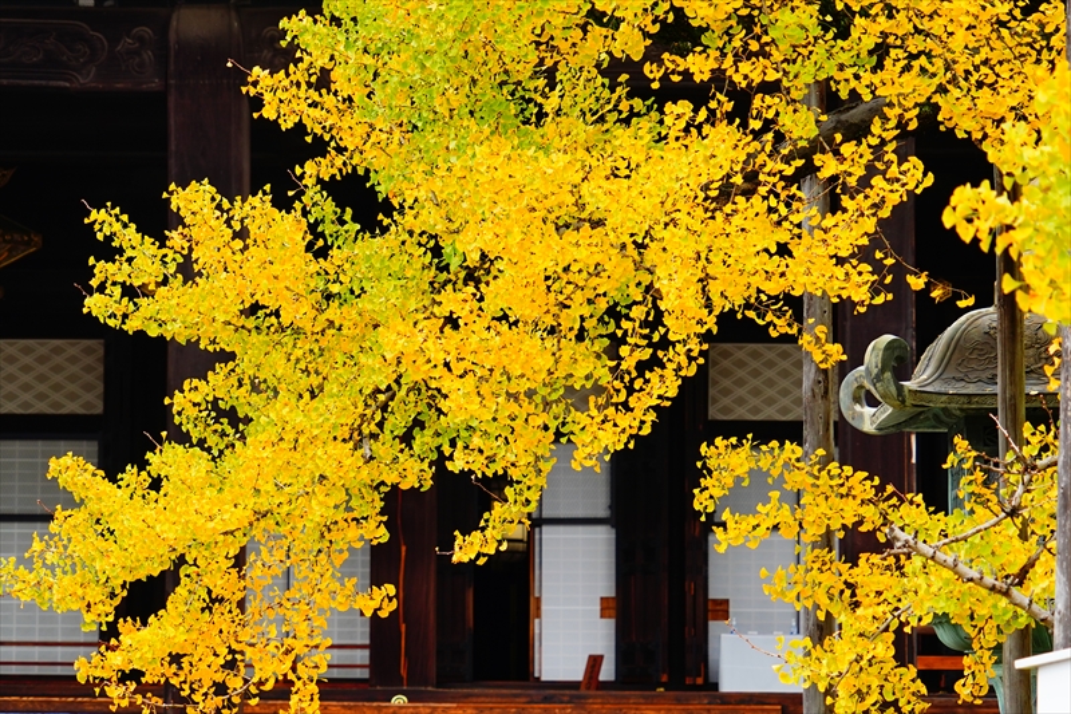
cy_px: 357
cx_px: 536
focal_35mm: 138
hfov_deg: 14.9
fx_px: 4104
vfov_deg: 9.9
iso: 320
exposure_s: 1/160
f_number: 5.6
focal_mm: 92
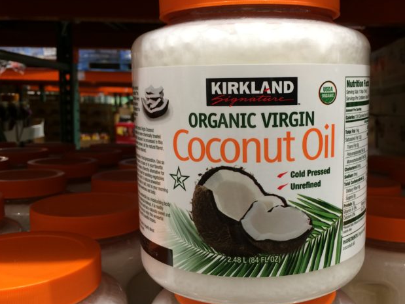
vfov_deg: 39.6
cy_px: 149
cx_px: 248
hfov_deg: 50.9
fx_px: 421
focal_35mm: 36
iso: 100
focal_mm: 4.15
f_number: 2.2
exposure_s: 1/33
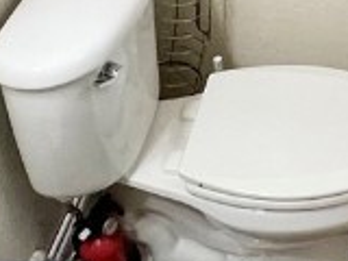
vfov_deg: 16.3
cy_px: -126
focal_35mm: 83
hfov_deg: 22.5
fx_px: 834
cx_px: 363
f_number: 1.8
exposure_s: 1/120
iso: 200
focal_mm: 1.57
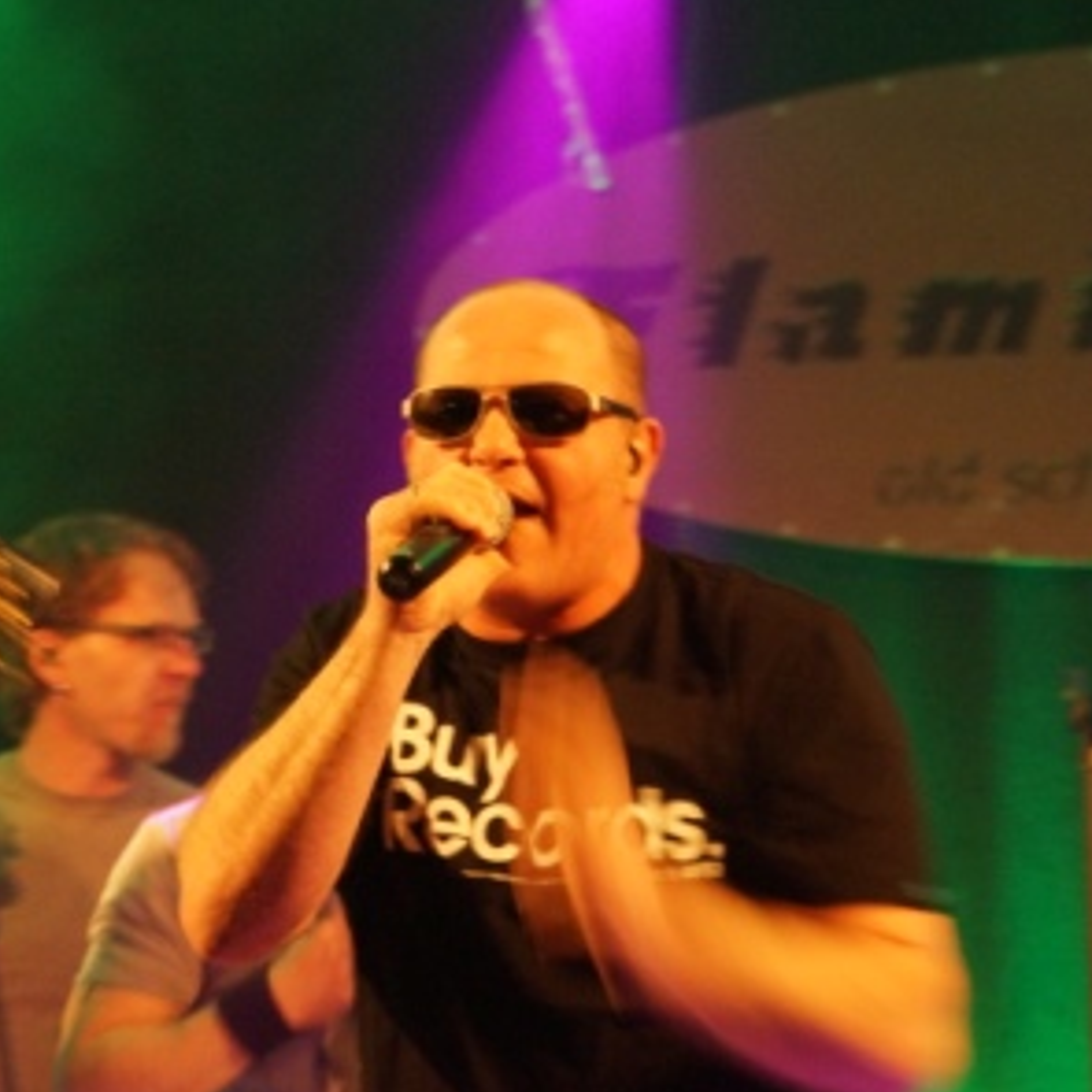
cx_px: 400
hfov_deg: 8.2
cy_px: 548
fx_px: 7602
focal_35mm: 213
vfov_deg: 8.2
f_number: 5.6
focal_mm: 110
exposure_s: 1/15
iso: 3200
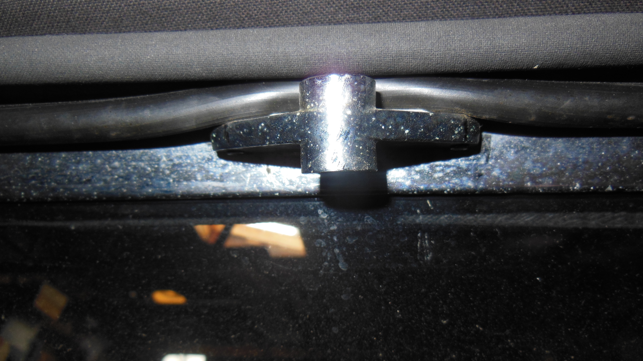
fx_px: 477
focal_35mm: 28
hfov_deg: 67.9
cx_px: 322
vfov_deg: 41.1
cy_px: 230
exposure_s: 1/25
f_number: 7
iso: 125
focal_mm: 4.5
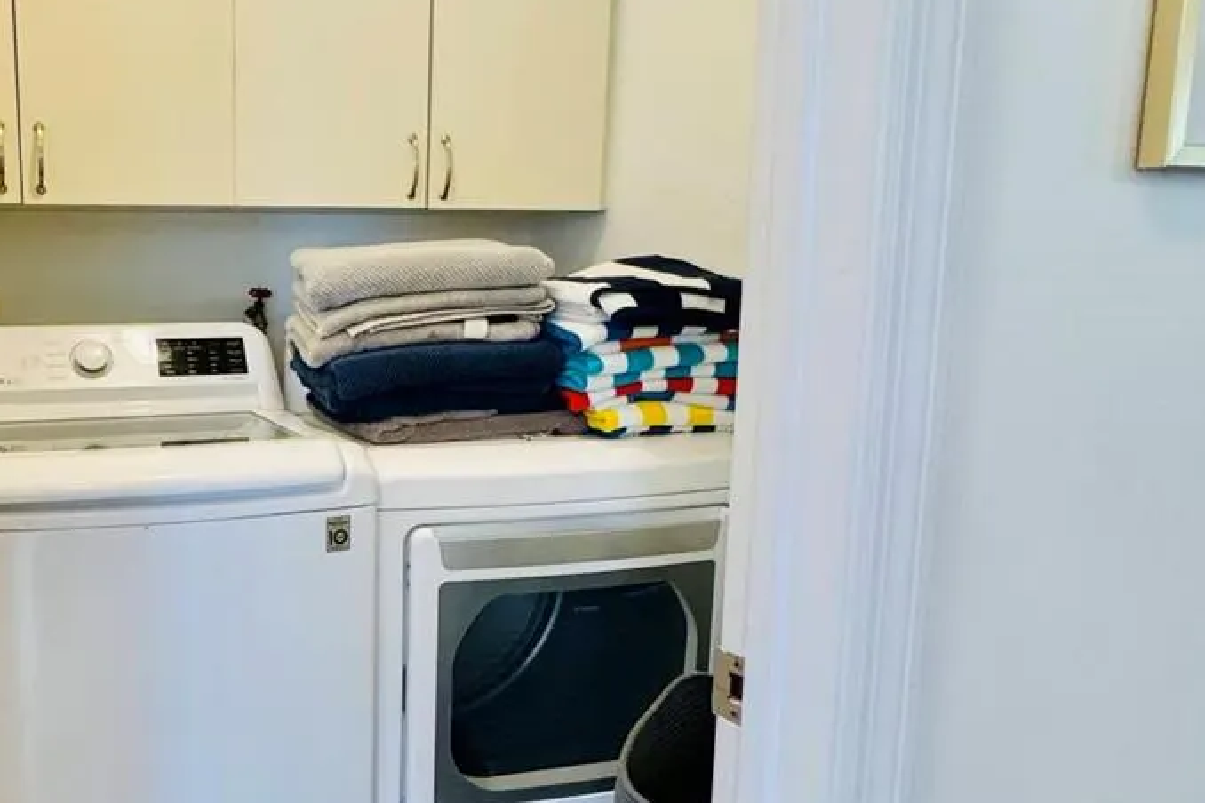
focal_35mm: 33
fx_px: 1104
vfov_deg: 39.9
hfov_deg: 54.3
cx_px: 284
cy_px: 451
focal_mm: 2.22
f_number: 2.2
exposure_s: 1/120
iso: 320
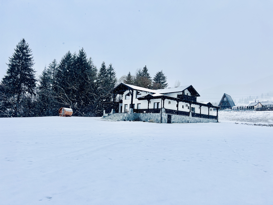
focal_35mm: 26
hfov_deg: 67.3
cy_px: 102
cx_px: 136
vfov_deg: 53.1
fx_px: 205
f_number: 1.5
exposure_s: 1/3704
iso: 50
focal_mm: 5.7
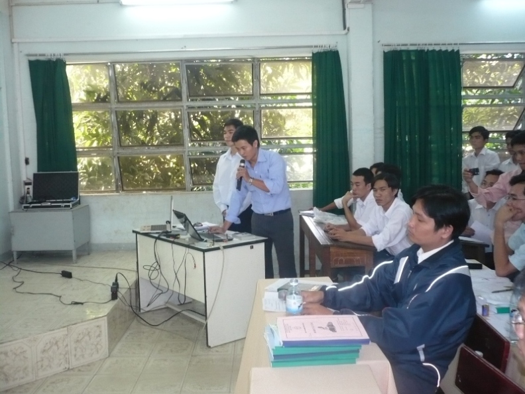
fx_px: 531
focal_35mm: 35
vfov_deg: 40.7
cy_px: 197
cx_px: 262
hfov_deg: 52.6
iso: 250
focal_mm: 5.8
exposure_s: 1/30
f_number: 2.8
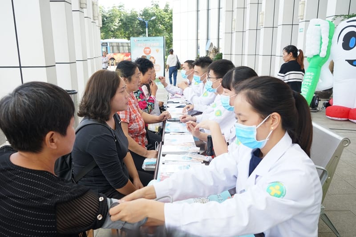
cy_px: 118
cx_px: 178
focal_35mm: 29
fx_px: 287
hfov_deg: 63.7
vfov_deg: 44.9
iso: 200
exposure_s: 1/80
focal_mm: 29
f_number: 6.3
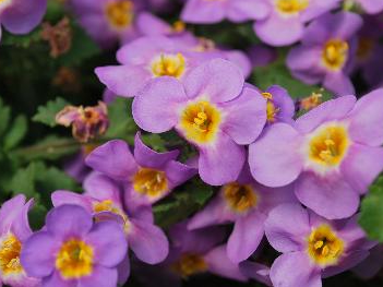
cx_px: 195
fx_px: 1002
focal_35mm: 91
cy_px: 143
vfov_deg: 16.3
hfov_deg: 21.6
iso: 100
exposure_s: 1/80
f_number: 8
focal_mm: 55
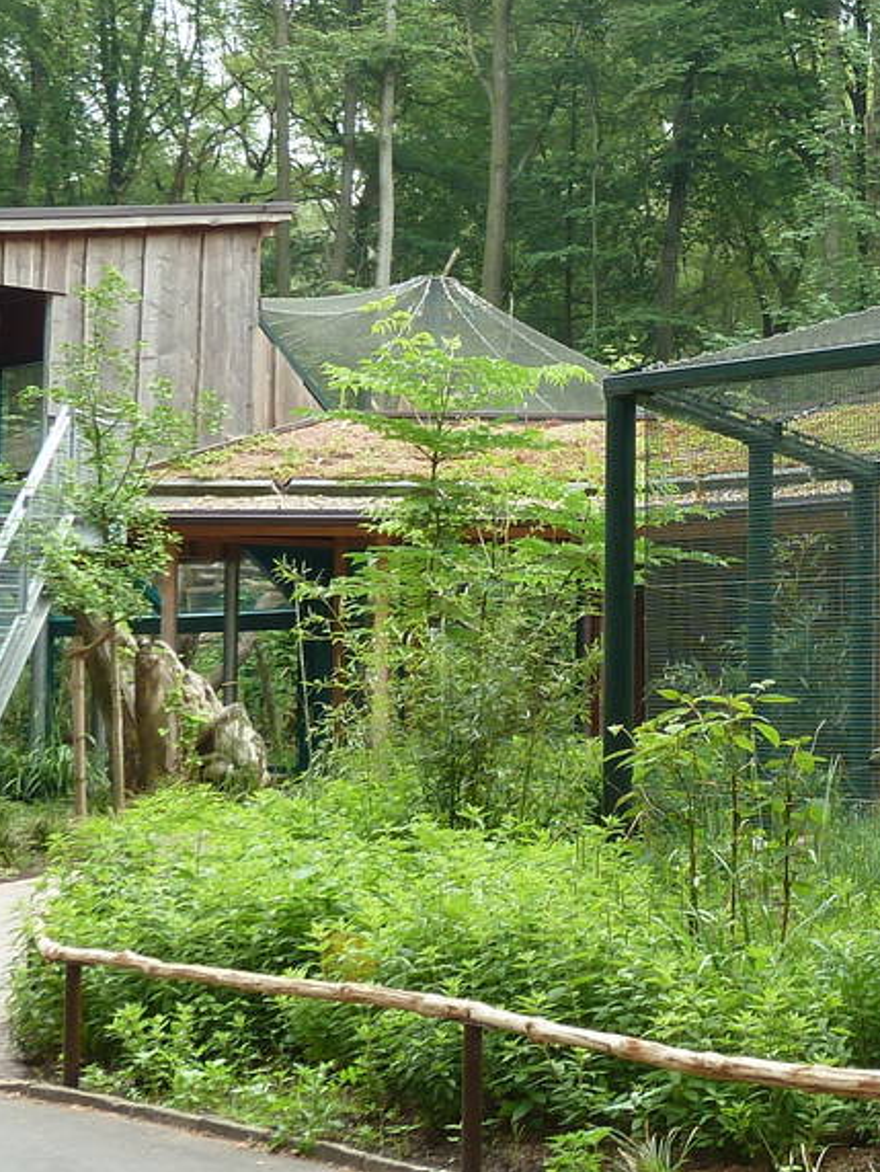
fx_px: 2370
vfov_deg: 27.7
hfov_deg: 20.2
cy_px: 517
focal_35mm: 70
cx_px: 946
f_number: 3.3
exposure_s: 1/100
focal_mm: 4.1
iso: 80
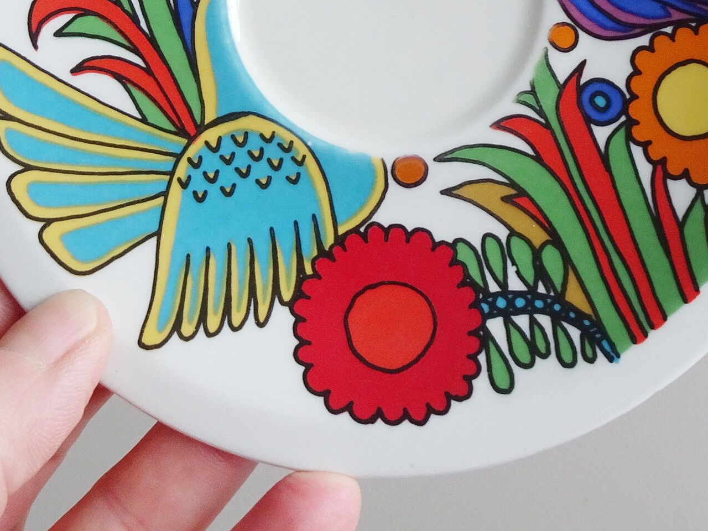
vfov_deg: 27.3
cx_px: 424
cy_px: -8
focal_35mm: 50
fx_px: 1023
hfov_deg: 38.0
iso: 125
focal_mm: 4.1
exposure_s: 1/30
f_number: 3.5
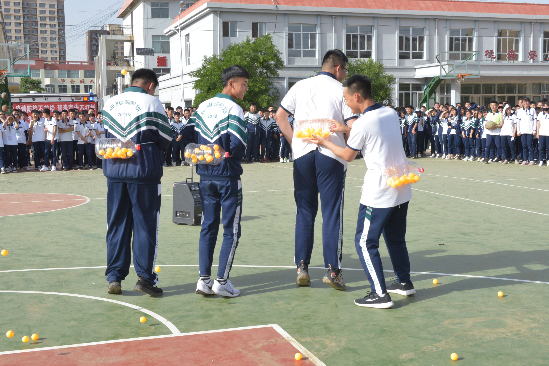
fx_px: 732
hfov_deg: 41.1
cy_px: 183
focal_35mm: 48
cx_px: 274
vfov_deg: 28.1
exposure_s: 1/1000
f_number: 16
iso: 3200
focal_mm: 48
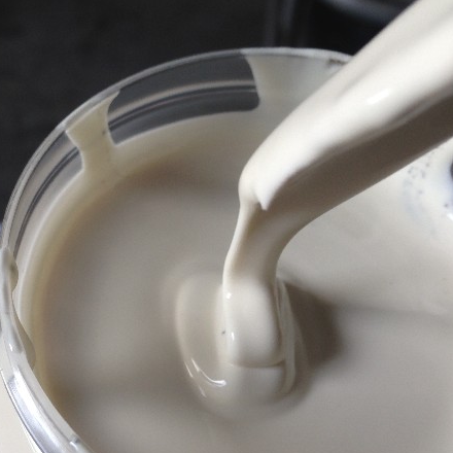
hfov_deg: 35.6
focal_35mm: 47
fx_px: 696
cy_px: 239
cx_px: 137
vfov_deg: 36.0
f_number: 2.4
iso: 64
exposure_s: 1/120
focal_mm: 4.12
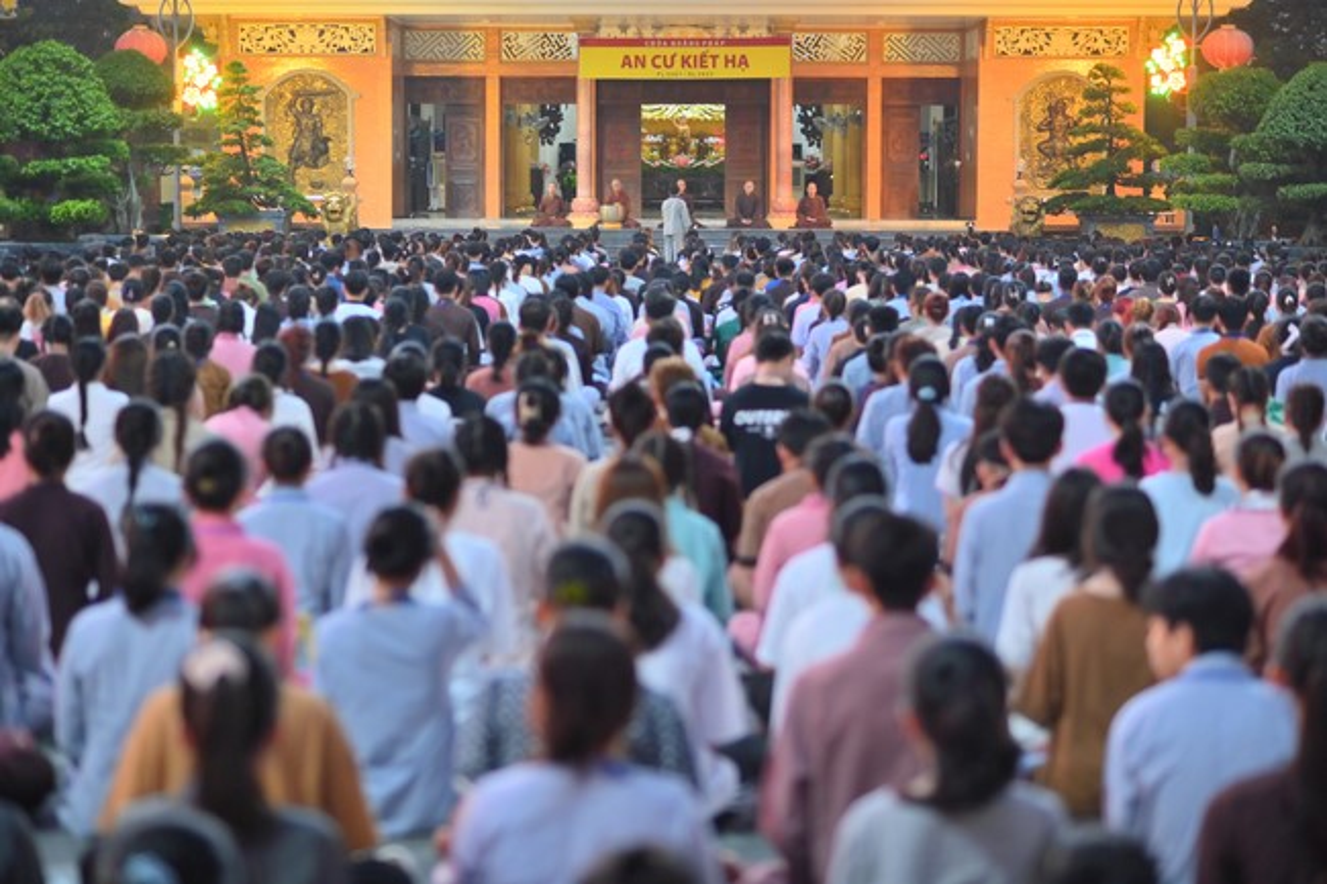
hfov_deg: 23.9
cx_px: 664
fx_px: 3132
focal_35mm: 85
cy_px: 442
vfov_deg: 16.1
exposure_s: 1/125
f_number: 2.2
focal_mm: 85
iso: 1250
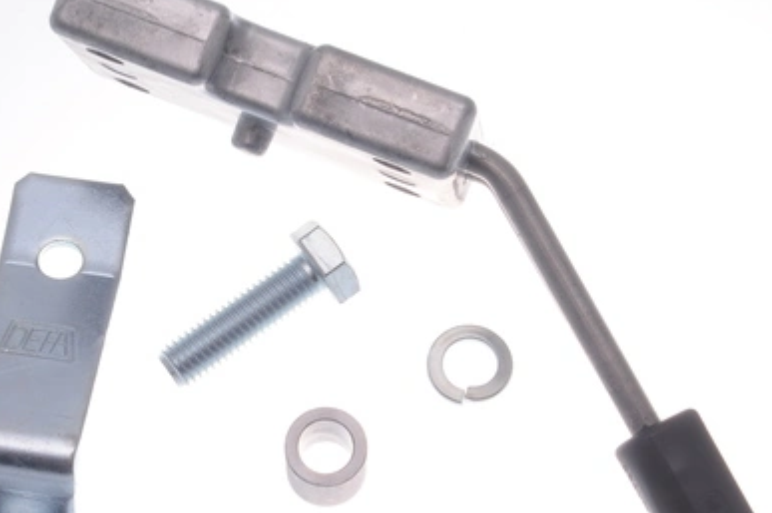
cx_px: 265
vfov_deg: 11.3
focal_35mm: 121
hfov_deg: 16.9
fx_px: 2591
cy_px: 328
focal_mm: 52
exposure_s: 1/160
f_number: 25
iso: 200
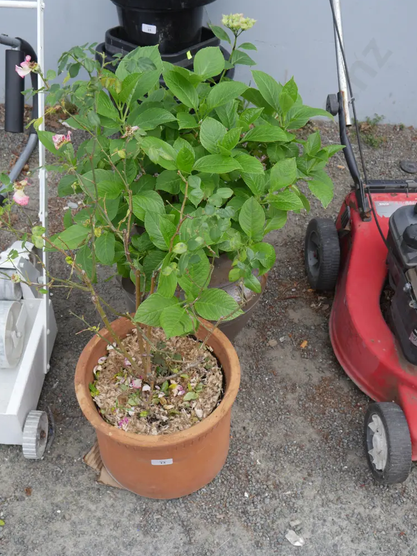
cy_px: 273
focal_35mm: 41
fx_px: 658
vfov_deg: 45.8
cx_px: 212
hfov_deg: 35.2
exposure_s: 1/200
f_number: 5.6
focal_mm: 20
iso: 200
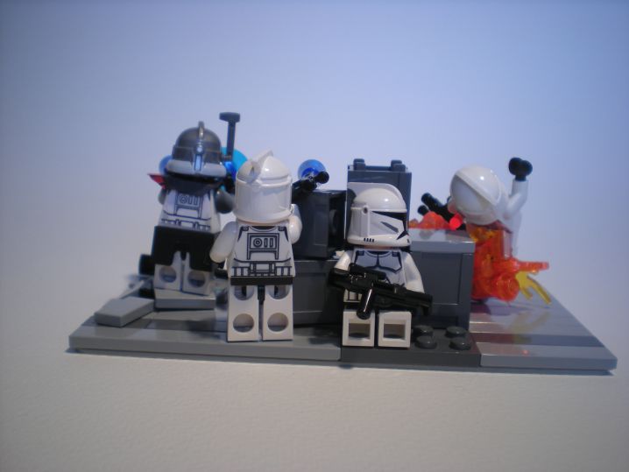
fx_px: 691
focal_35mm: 38
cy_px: 236
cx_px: 314
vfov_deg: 37.7
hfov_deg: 49.0
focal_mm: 6.3
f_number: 3.1
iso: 64
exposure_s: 1/71.2
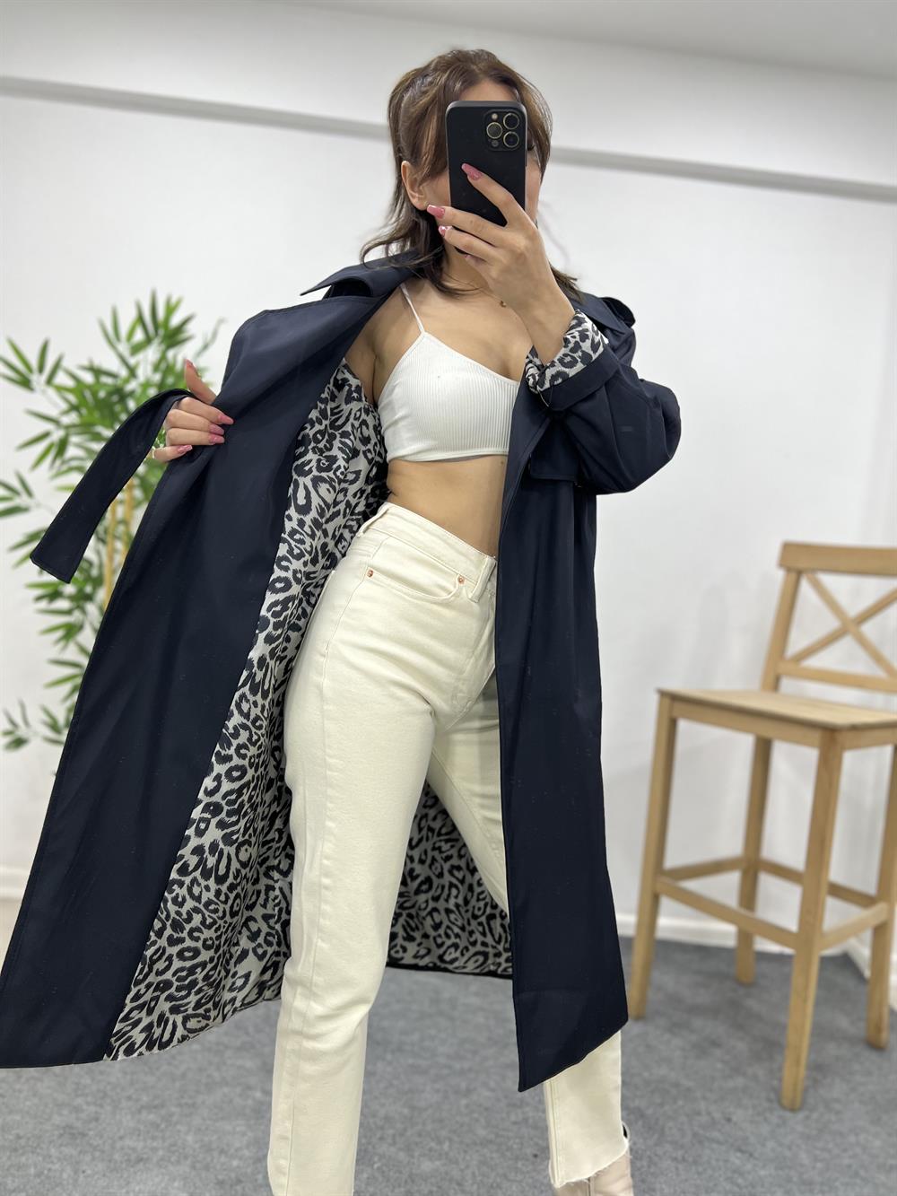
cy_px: 598
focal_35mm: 26
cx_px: 448
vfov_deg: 67.3
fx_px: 898
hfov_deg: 53.1
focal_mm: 5.7
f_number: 1.5
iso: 125
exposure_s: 1/121
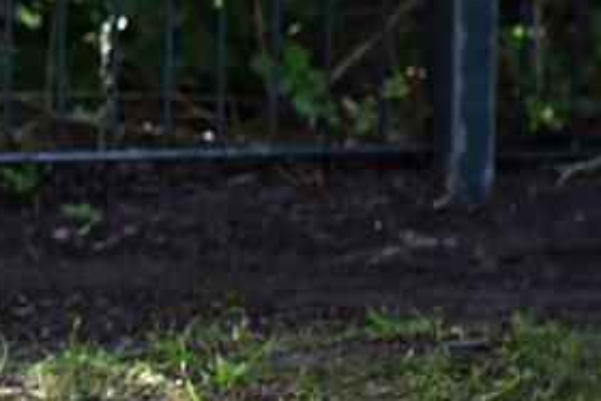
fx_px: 12844
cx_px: -459
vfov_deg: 1.8
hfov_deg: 2.7
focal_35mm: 769
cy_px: 387
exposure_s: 1/250
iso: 560
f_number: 5.6
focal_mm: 140
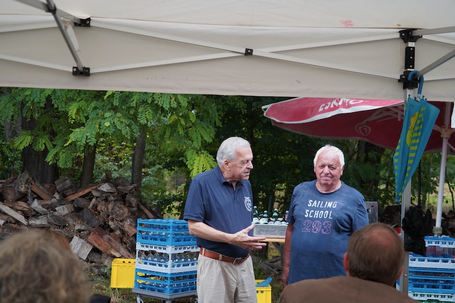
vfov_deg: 29.9
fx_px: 569
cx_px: 228
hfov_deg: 43.6
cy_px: 152
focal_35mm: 45
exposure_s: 1/160
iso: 1000
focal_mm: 45
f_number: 4.5
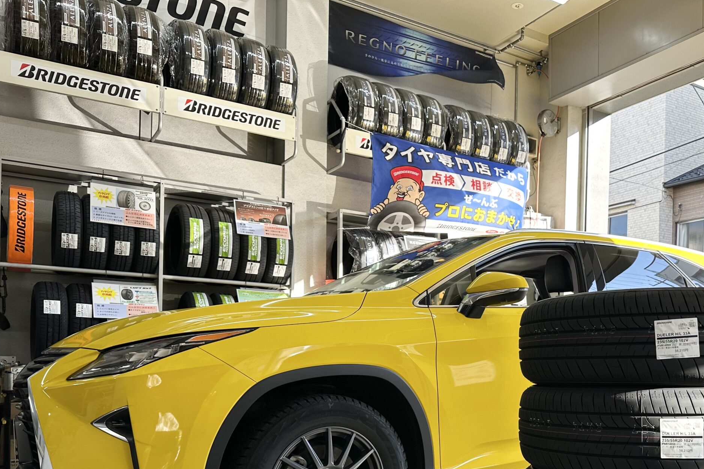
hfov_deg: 54.7
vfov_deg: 37.8
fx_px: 665
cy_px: 357
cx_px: 468
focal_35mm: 34
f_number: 1.78
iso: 80
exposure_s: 1/356
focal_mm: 6.86
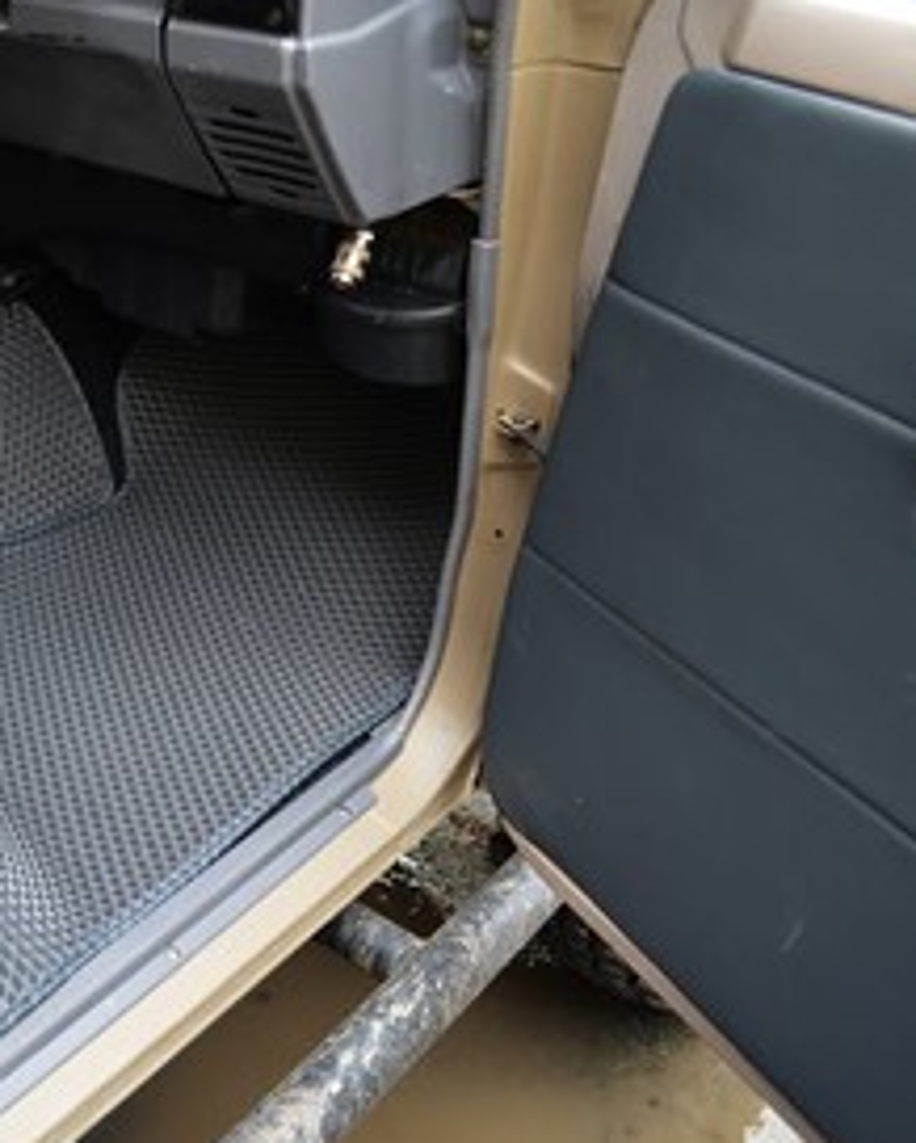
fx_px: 1320
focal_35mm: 39
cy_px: 576
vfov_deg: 46.8
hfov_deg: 36.2
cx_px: 109
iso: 450
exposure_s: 1/60
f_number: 4
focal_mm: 18
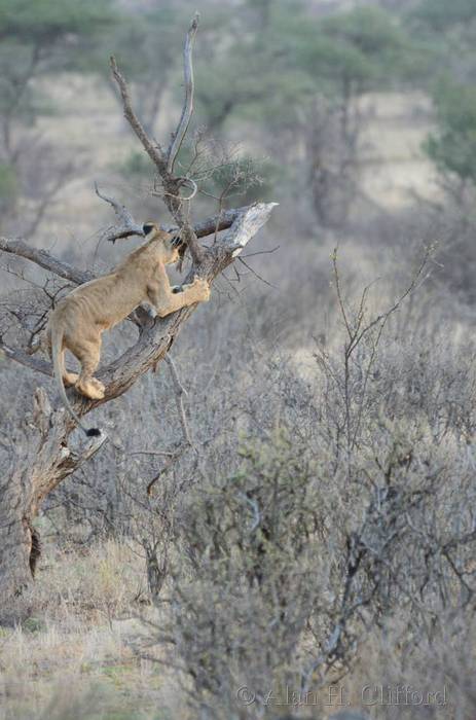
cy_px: 360
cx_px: 238
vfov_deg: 3.4
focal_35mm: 600
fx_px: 11964
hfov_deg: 2.3
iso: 2200
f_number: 5.6
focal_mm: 400
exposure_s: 1/320
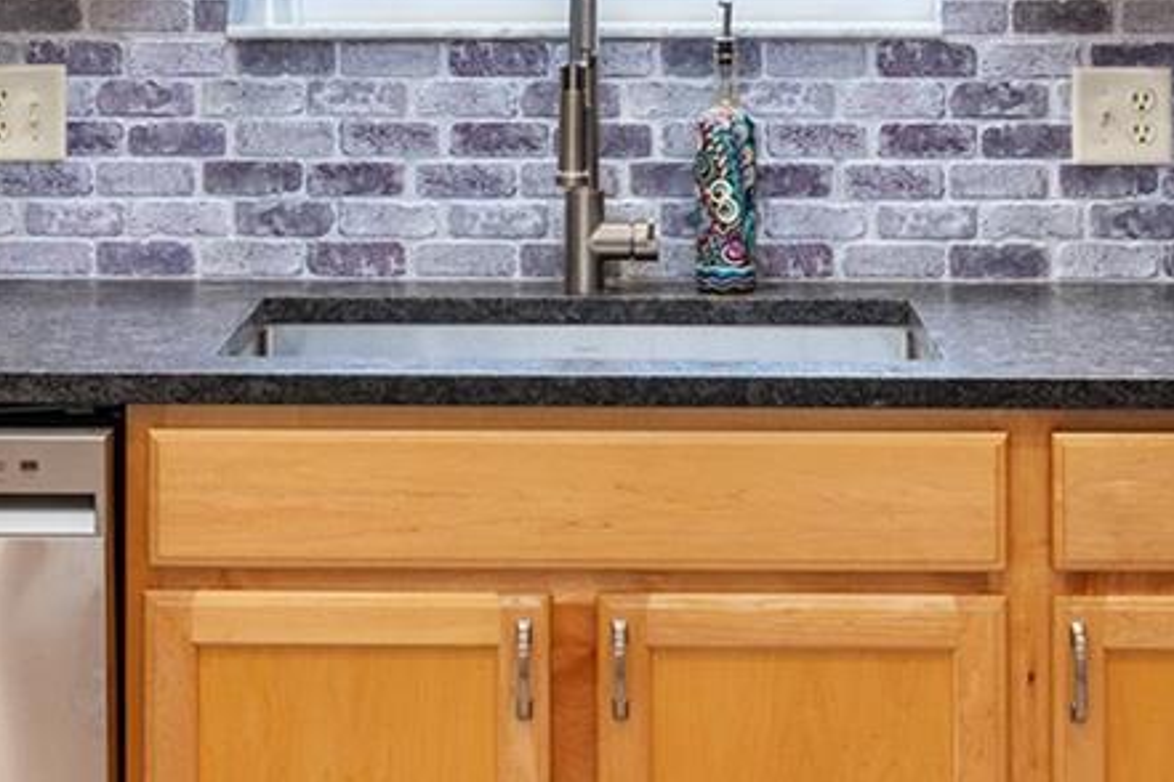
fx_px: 2837
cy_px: -8
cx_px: 540
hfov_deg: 23.4
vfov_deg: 15.4
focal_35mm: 87
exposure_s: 1/10
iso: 200
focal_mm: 24
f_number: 7.1
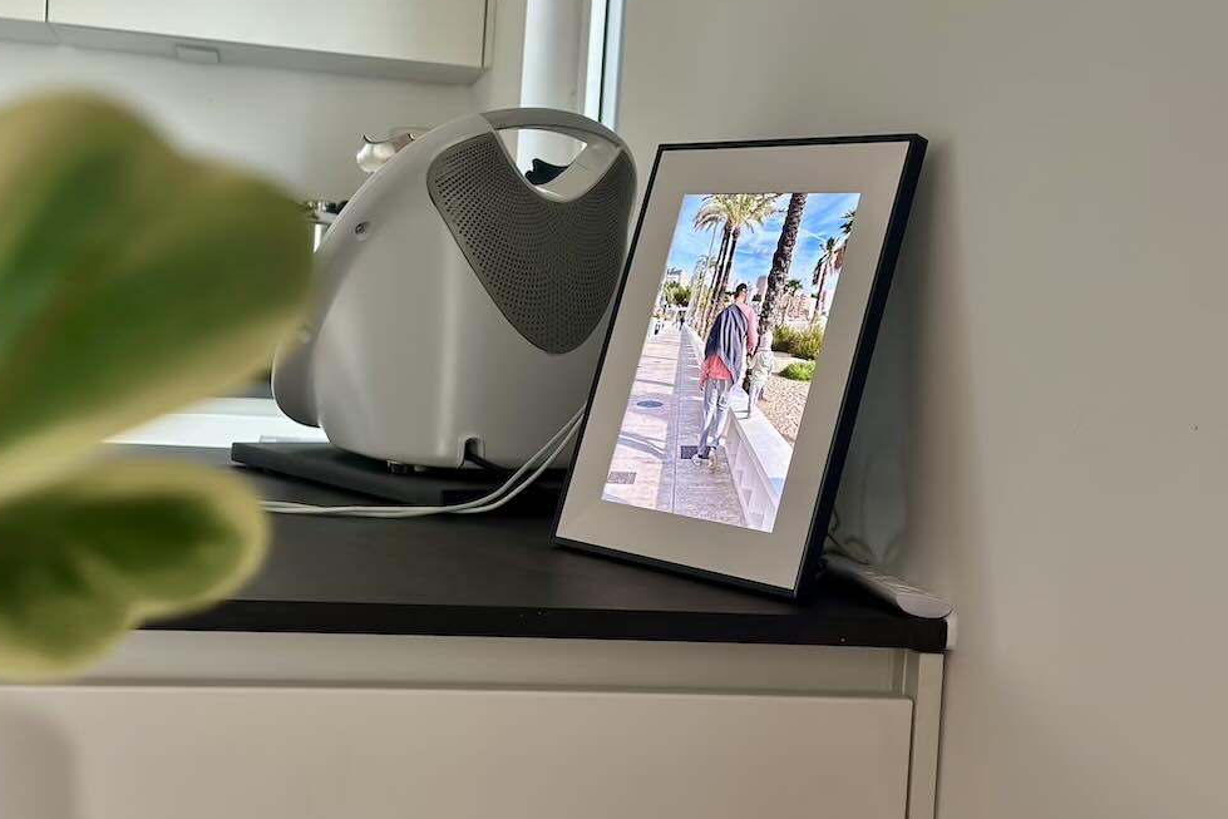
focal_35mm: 51
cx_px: 612
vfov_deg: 26.5
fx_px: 1740
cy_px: 373
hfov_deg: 38.9
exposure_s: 1/60
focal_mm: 6.86
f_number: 1.78
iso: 320
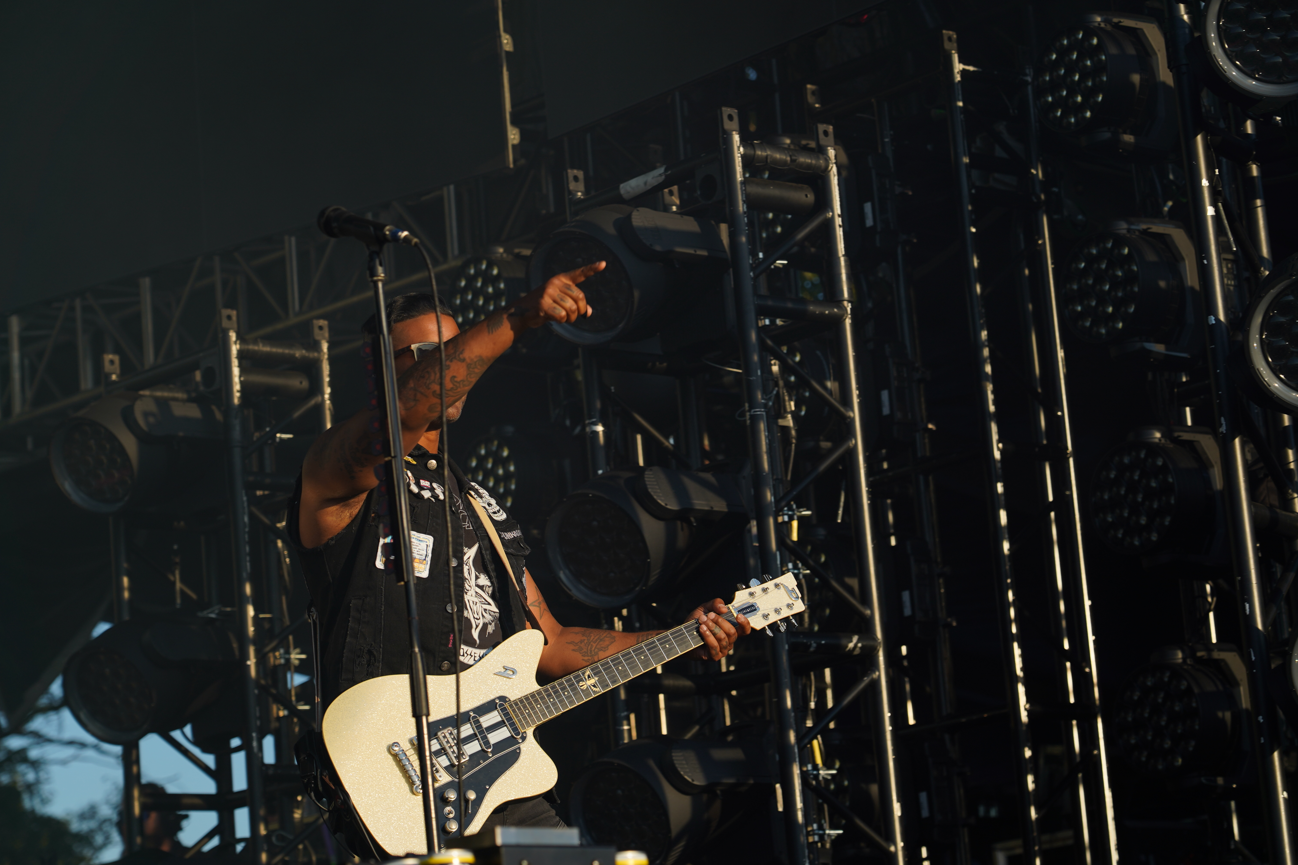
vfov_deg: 13.0
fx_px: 3786
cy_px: 432
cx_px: 649
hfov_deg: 19.5
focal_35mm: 105
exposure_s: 1/320
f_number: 6.3
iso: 100
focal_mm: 105
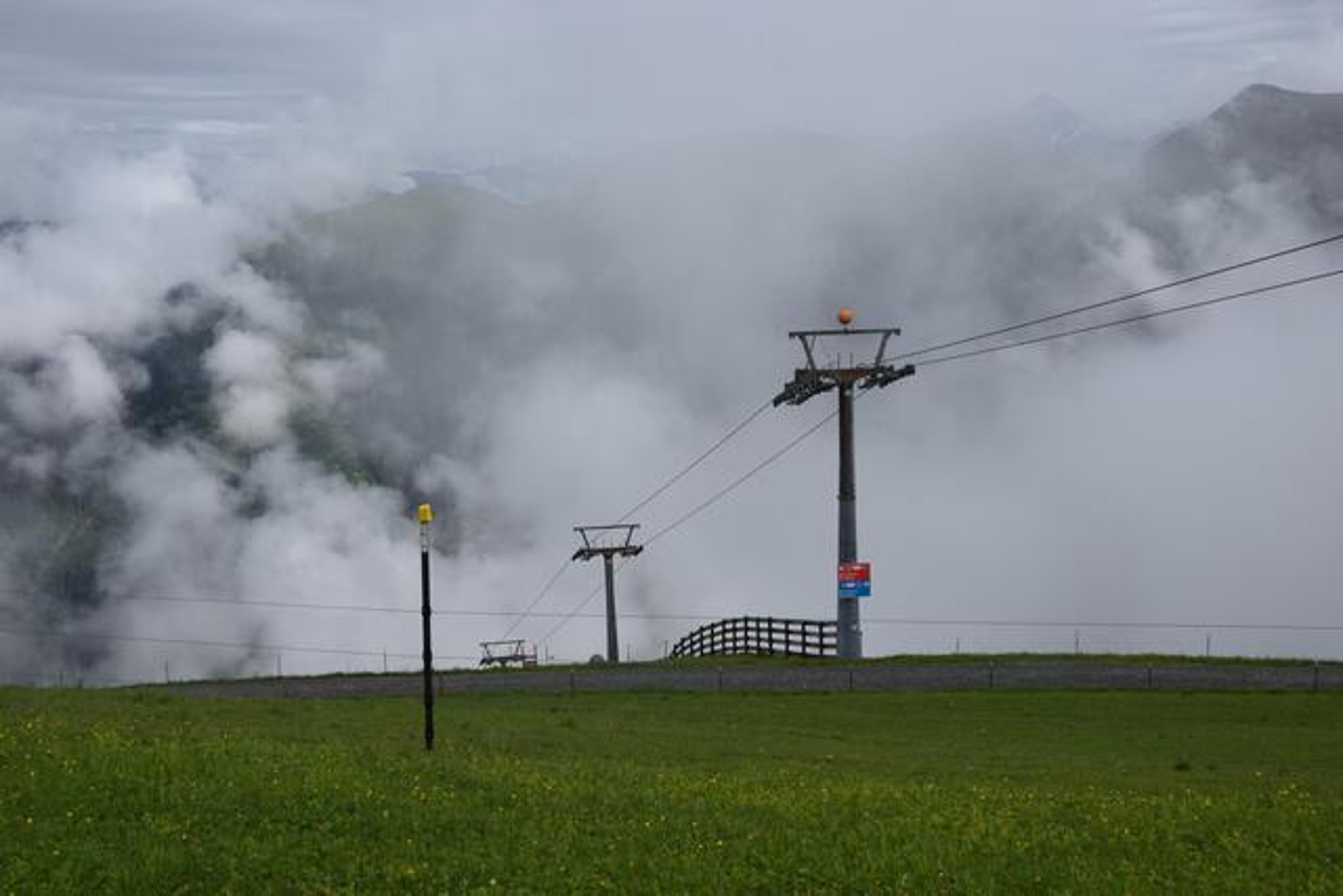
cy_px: 448
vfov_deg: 29.9
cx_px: 672
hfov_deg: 43.6
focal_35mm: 45
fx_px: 1679
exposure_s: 1/400
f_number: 10
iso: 200
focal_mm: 30
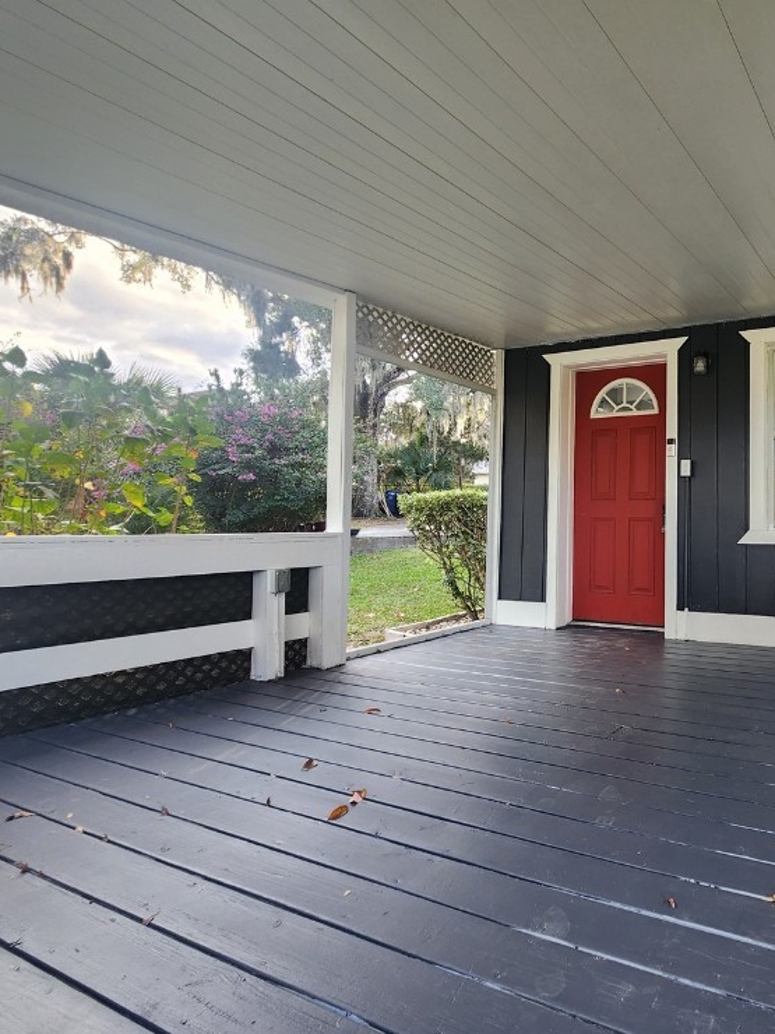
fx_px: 537
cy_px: 502
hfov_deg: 62.4
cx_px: 669
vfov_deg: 87.7
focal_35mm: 18
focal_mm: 2.2
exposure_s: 1/60
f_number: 2.2
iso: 64
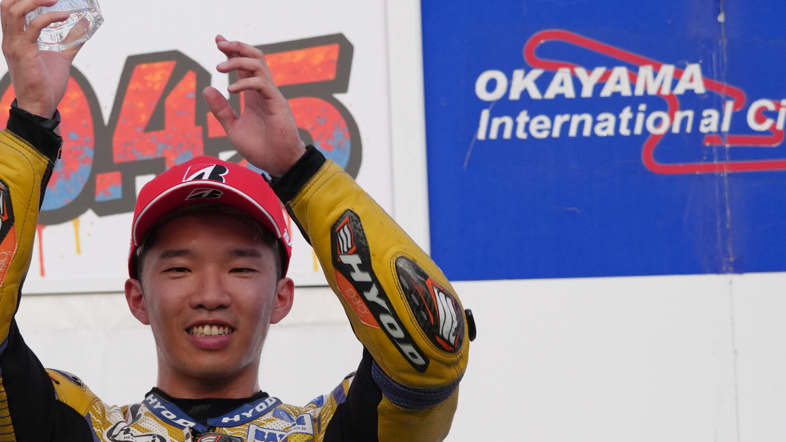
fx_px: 15423
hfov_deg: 2.9
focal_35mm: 740
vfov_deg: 1.6
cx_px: 256
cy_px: 350
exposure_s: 1/800
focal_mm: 400
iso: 1600
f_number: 7.1
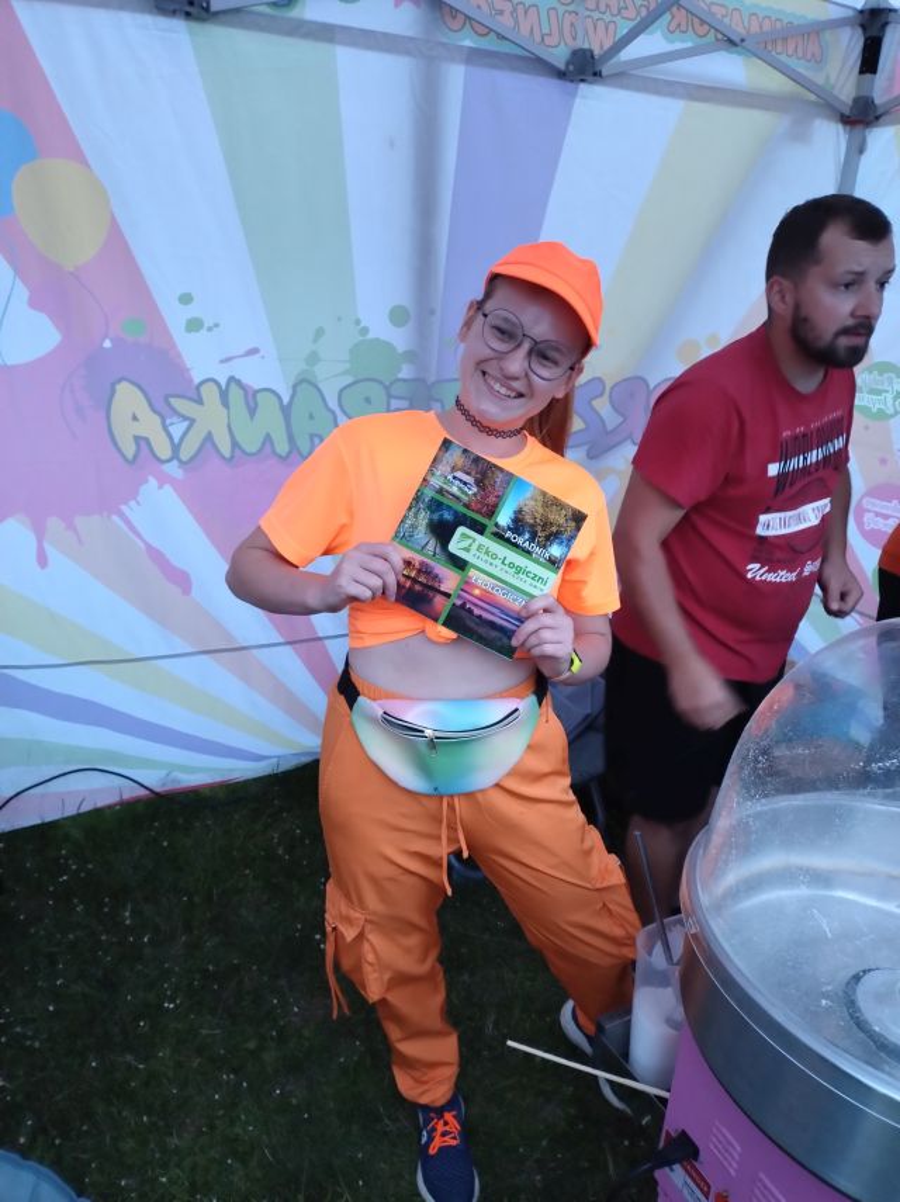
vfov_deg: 69.4
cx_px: 450
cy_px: 601
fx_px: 868
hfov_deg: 54.8
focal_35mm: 25
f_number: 1.7
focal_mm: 4.71
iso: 3016
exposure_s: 1/20
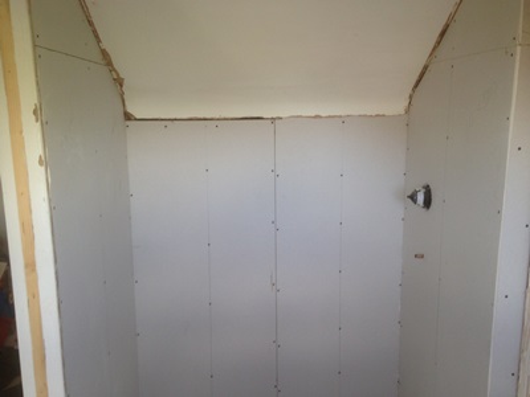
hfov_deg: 55.4
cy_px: 198
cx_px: 265
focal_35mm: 33
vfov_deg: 42.9
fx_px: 505
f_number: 2.4
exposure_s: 1/60
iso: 50
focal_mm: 4.12
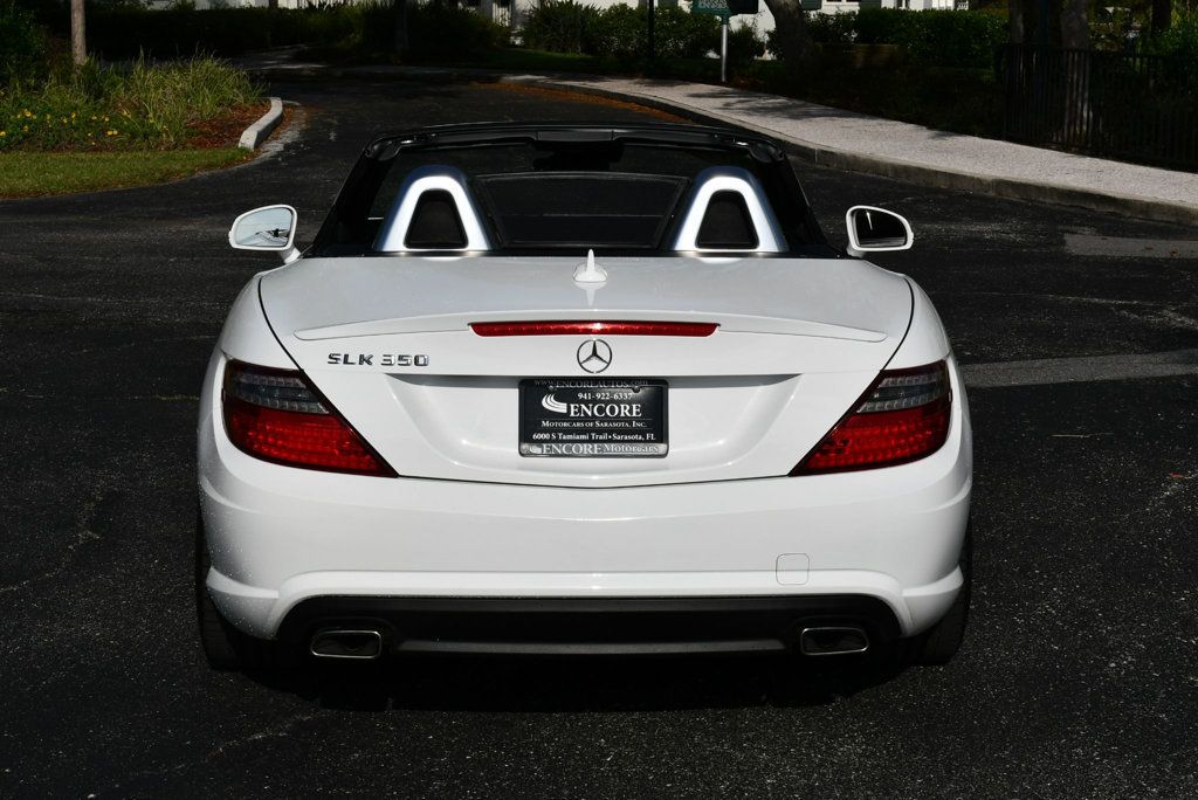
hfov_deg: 29.6
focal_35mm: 68
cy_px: 400
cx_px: 599
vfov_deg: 20.0
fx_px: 2264
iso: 100
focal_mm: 34
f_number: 11
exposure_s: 1/500
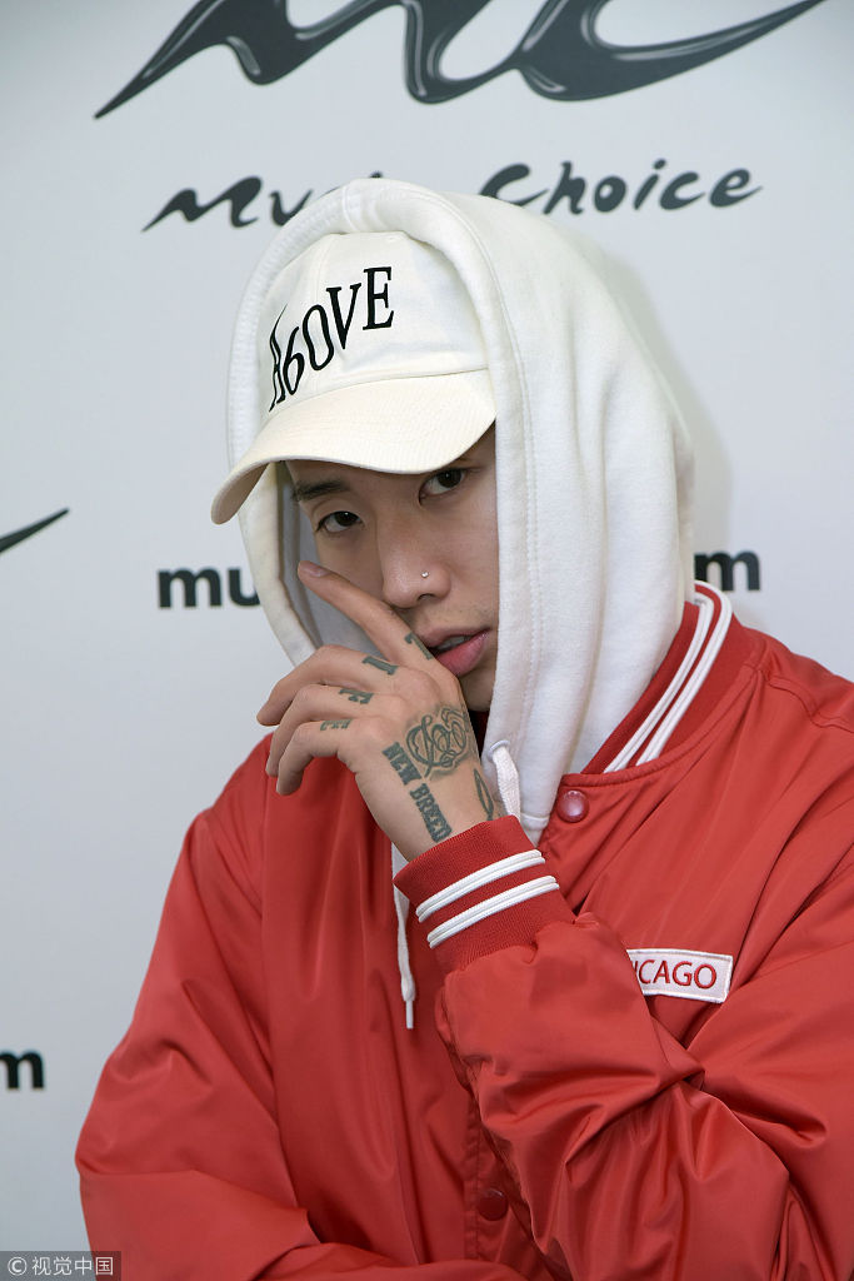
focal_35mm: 120
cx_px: 427
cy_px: 640
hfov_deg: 11.4
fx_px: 4268
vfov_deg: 17.1
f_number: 7.1
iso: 800
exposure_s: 1/100
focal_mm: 120
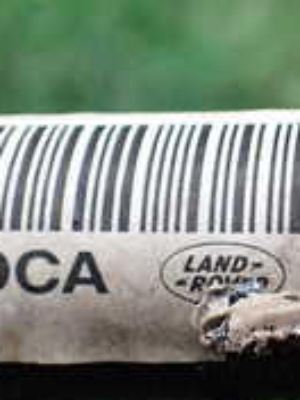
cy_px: 236
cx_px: 375
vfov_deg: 19.2
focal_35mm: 102
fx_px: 1179
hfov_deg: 14.0
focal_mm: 5.4
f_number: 2.3
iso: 500
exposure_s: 1/125
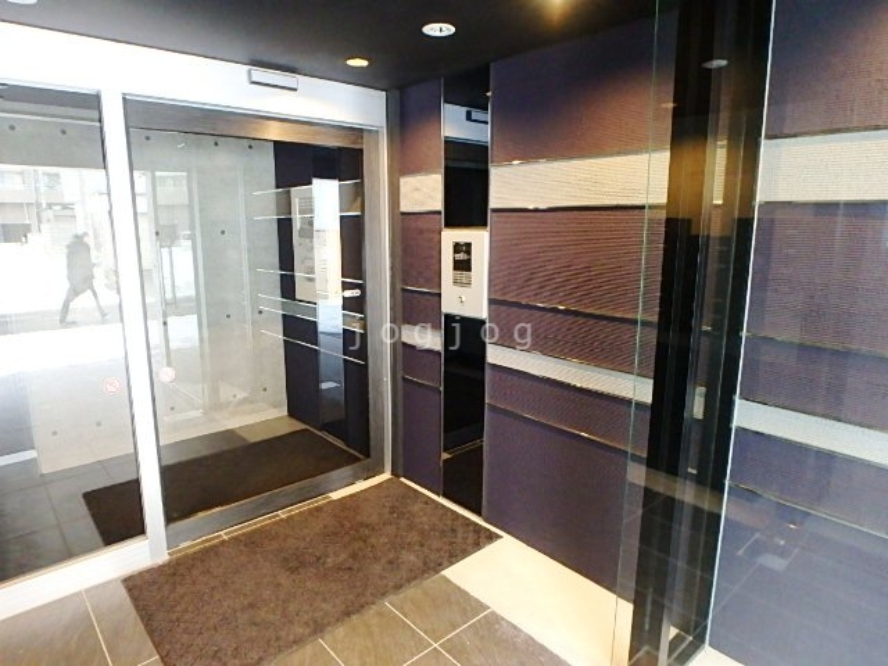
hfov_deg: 79.0
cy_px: 333
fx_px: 539
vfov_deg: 63.4
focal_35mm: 21
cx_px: 444
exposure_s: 1/25
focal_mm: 3.7
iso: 800
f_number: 3.5
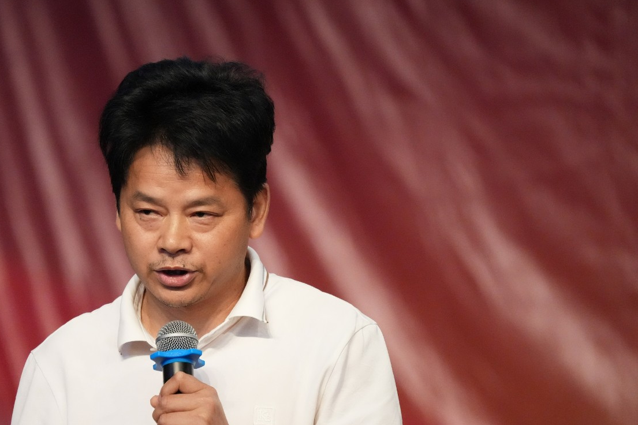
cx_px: 207
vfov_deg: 2.4
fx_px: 10258
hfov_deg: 3.6
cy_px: 285
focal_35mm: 579
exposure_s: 1/250
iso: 8000
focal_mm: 400
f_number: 6.3
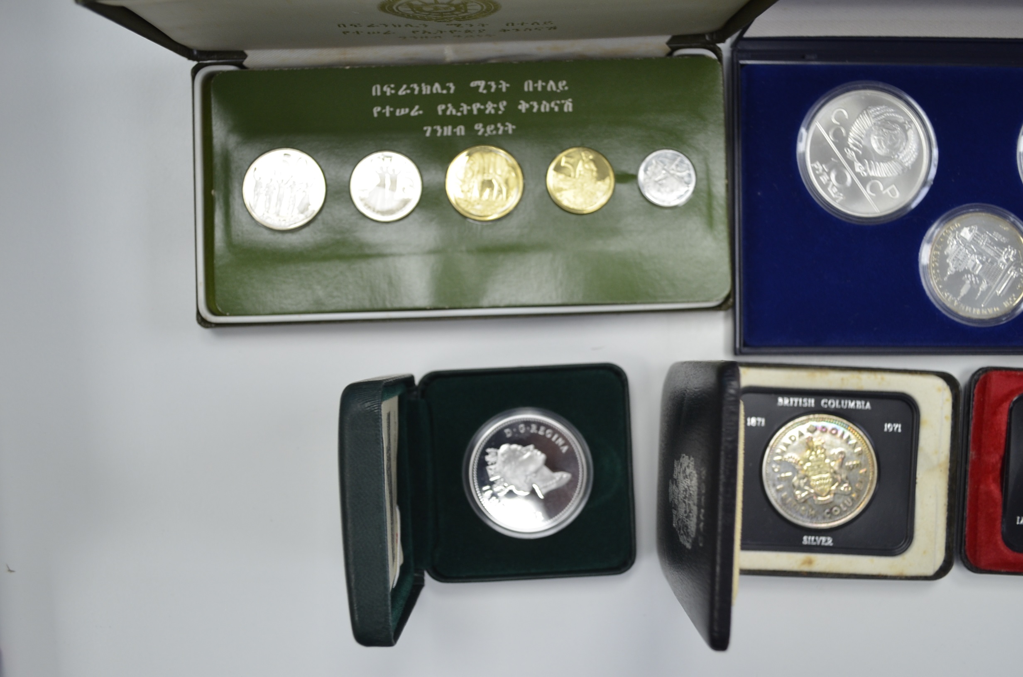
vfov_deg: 39.8
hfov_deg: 57.3
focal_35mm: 33
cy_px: 338
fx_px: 936
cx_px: 512
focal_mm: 22
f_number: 4.5
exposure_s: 1/80
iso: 400
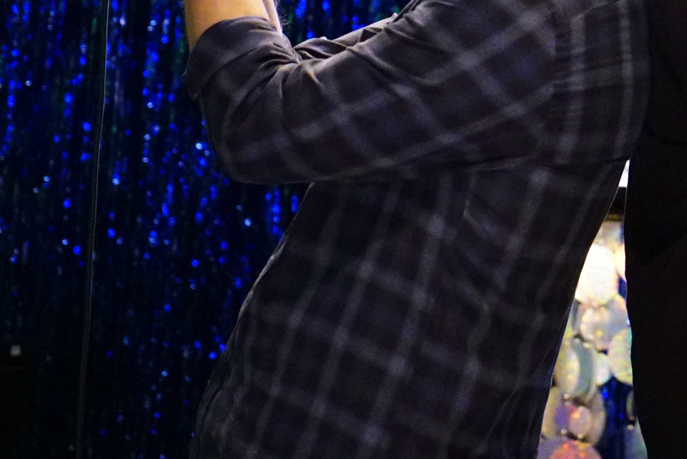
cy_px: 14
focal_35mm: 131
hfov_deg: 15.4
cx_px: 630
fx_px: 2501
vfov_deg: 10.4
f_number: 4
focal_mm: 61
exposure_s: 1/250
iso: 16000
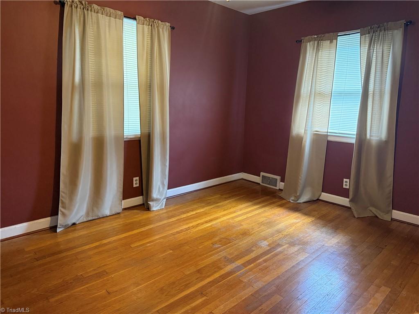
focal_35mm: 24
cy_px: 157
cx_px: 210
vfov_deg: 56.8
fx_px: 291
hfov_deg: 71.6
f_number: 1.78
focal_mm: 6.76
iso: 640
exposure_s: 1/40
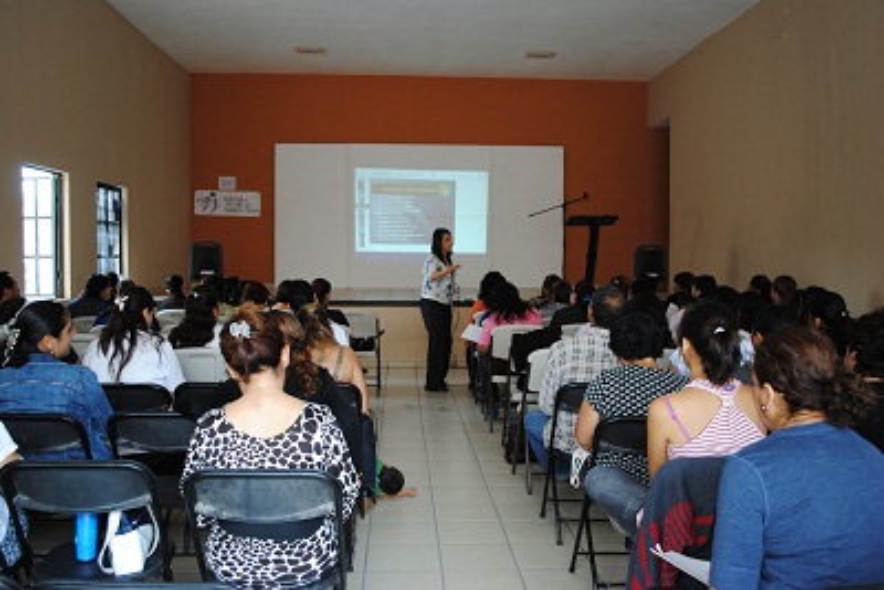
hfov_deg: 57.2
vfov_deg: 40.0
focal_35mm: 33
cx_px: 442
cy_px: 295
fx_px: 811
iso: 200
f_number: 4
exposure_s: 1/30
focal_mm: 22
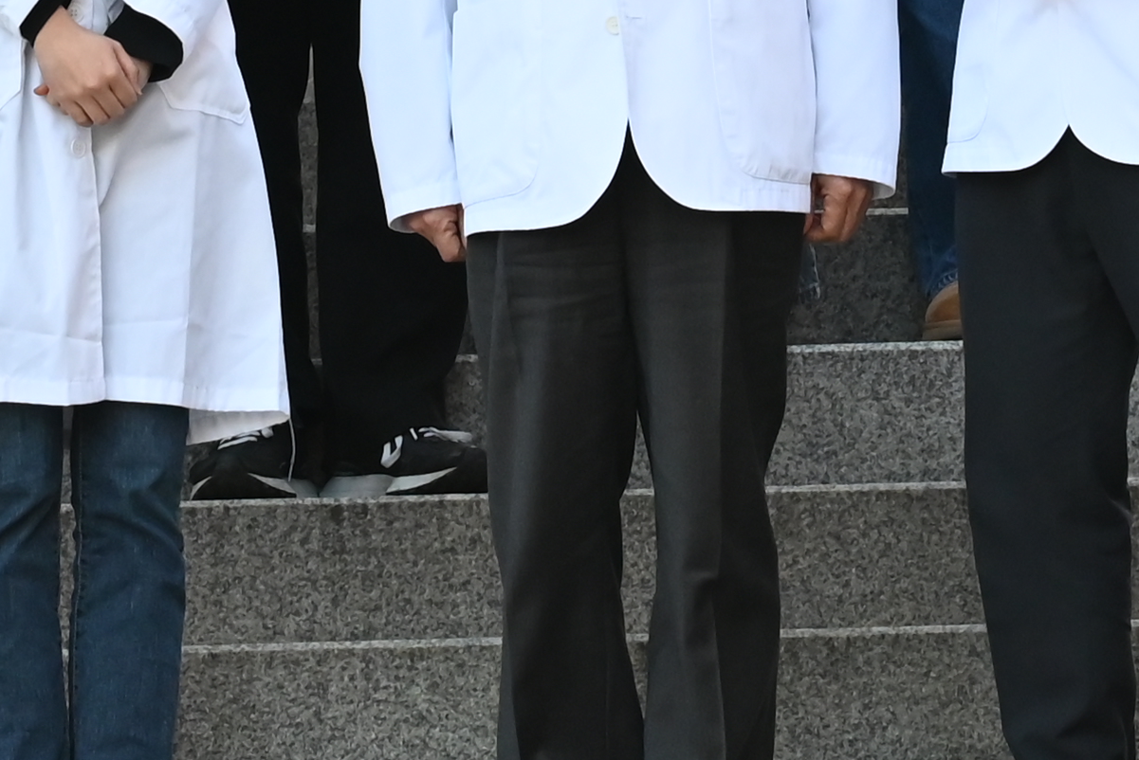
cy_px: -610
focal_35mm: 526
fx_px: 16649
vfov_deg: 2.6
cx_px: 772
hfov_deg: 3.9
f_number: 6.3
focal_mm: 105
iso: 1250
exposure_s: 1/640
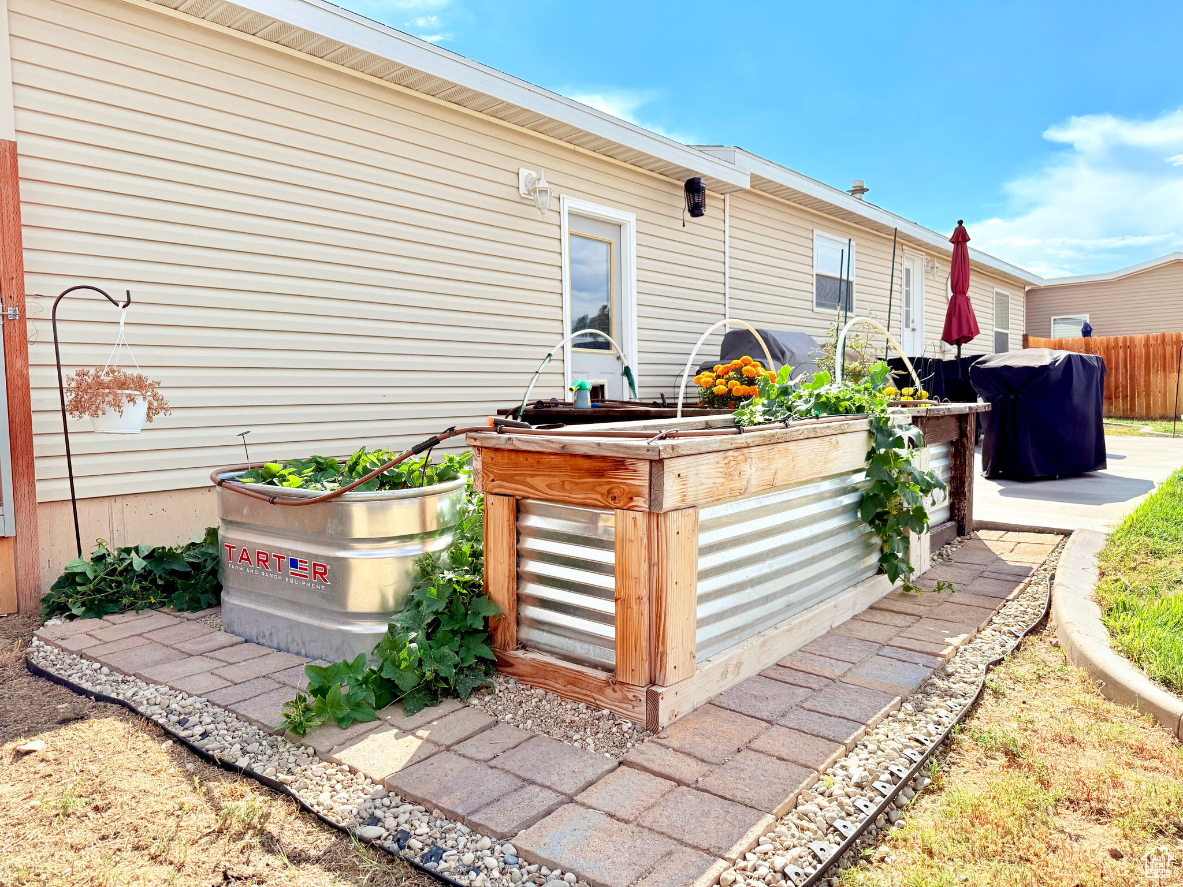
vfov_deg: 56.8
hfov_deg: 71.6
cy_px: 444
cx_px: 592
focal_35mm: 24
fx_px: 820
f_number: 1.78
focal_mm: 6.76
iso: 125
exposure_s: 1/6173
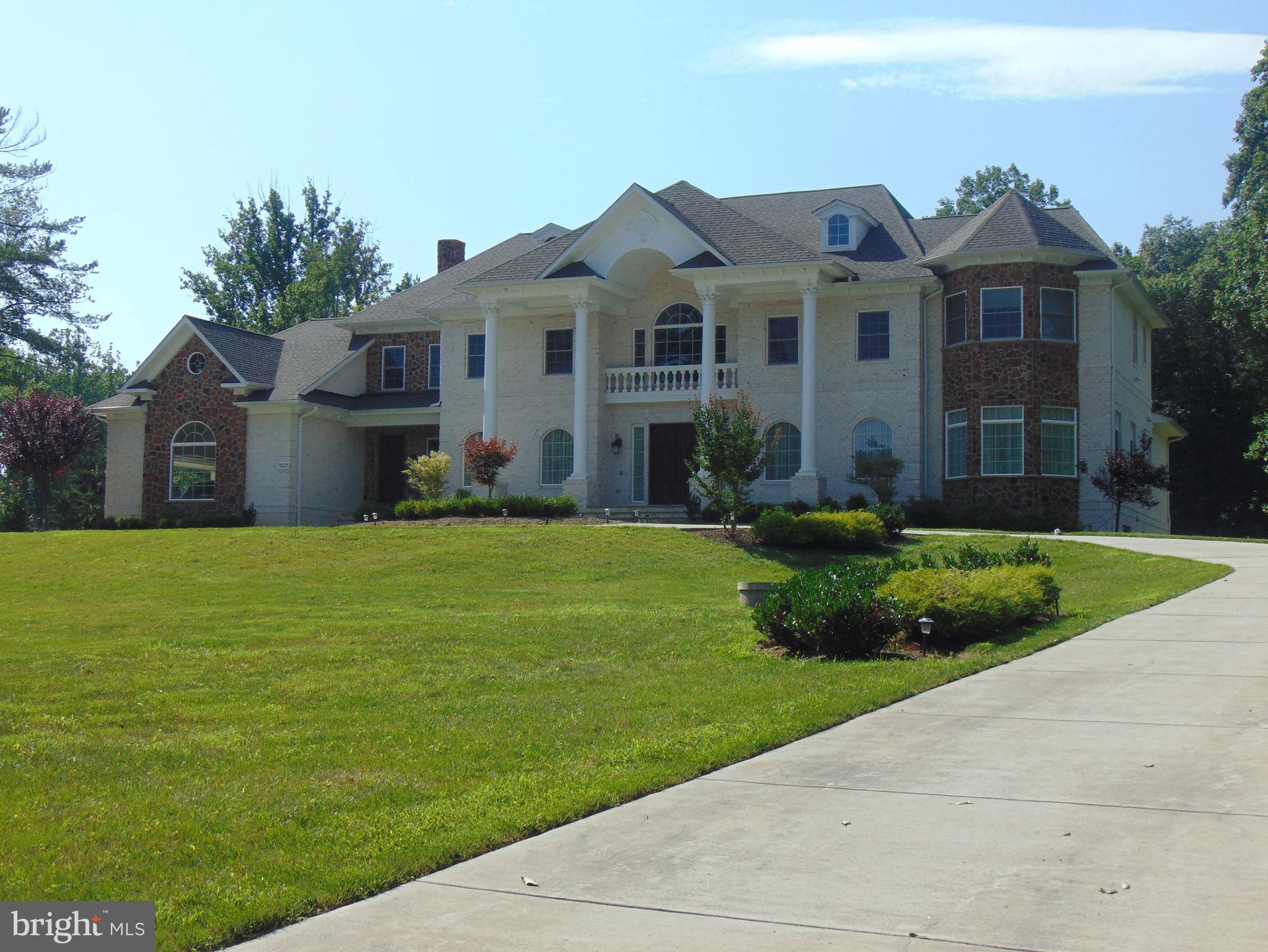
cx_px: 634
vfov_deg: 29.1
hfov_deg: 38.2
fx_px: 1832
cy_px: 476
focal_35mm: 50
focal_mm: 9
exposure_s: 1/200
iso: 80
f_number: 9
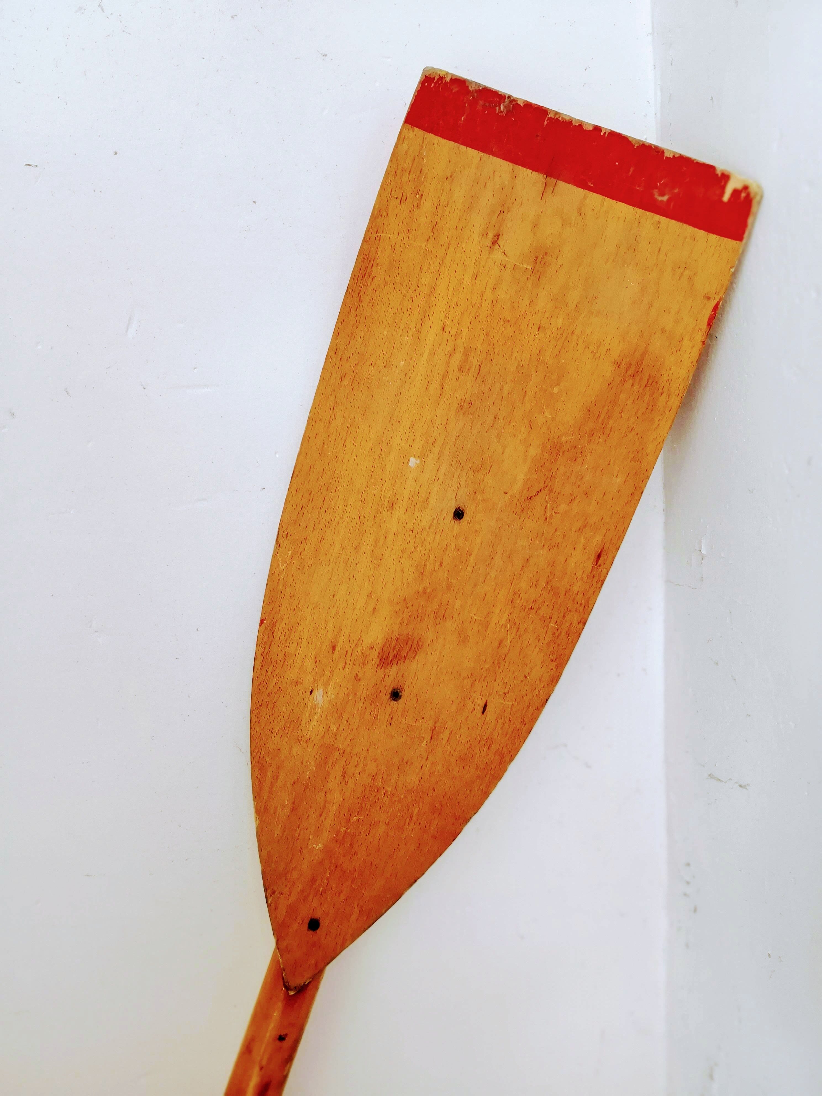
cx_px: 411
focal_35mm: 27
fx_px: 855
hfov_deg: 51.4
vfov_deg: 65.3
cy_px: 548
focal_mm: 3.95
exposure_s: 1/33.3
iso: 320
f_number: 4
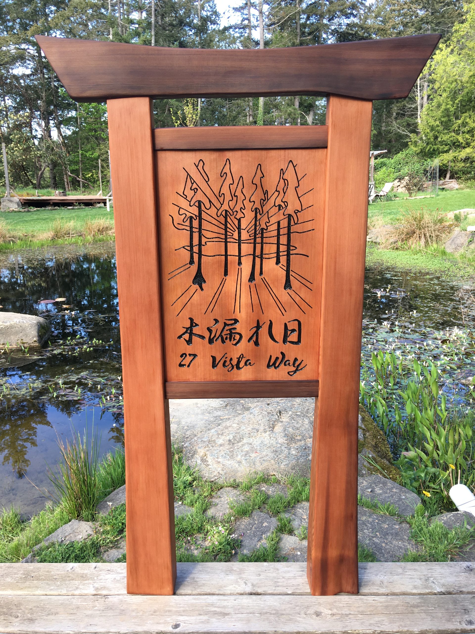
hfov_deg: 48.2
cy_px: 317
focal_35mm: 29
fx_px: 531
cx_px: 238
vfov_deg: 61.7
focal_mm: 4.15
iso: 25
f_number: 2.2
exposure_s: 1/142
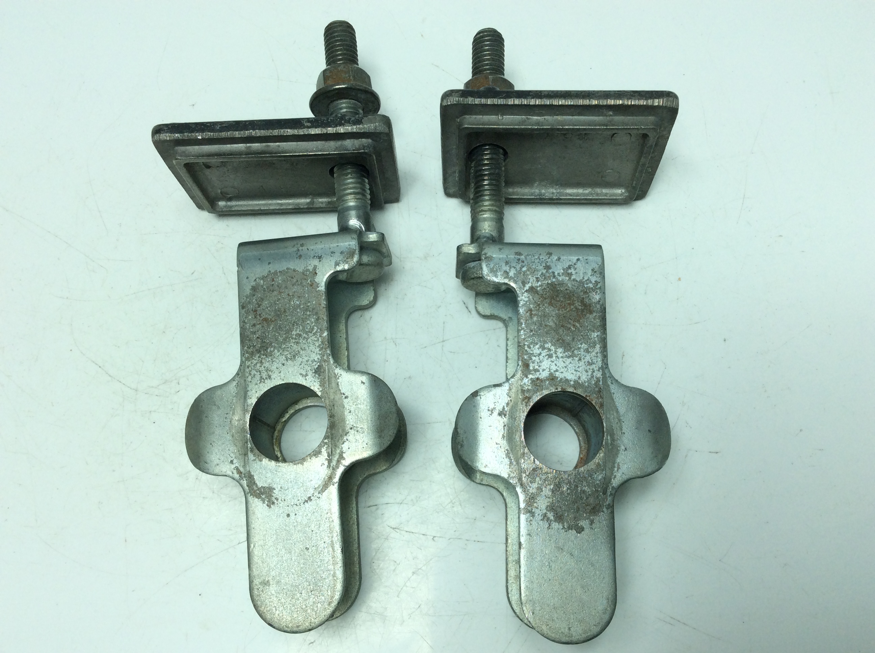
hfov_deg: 56.9
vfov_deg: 44.1
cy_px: 326
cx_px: 438
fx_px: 808
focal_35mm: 32
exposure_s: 1/484
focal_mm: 3.3
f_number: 2.4
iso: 32
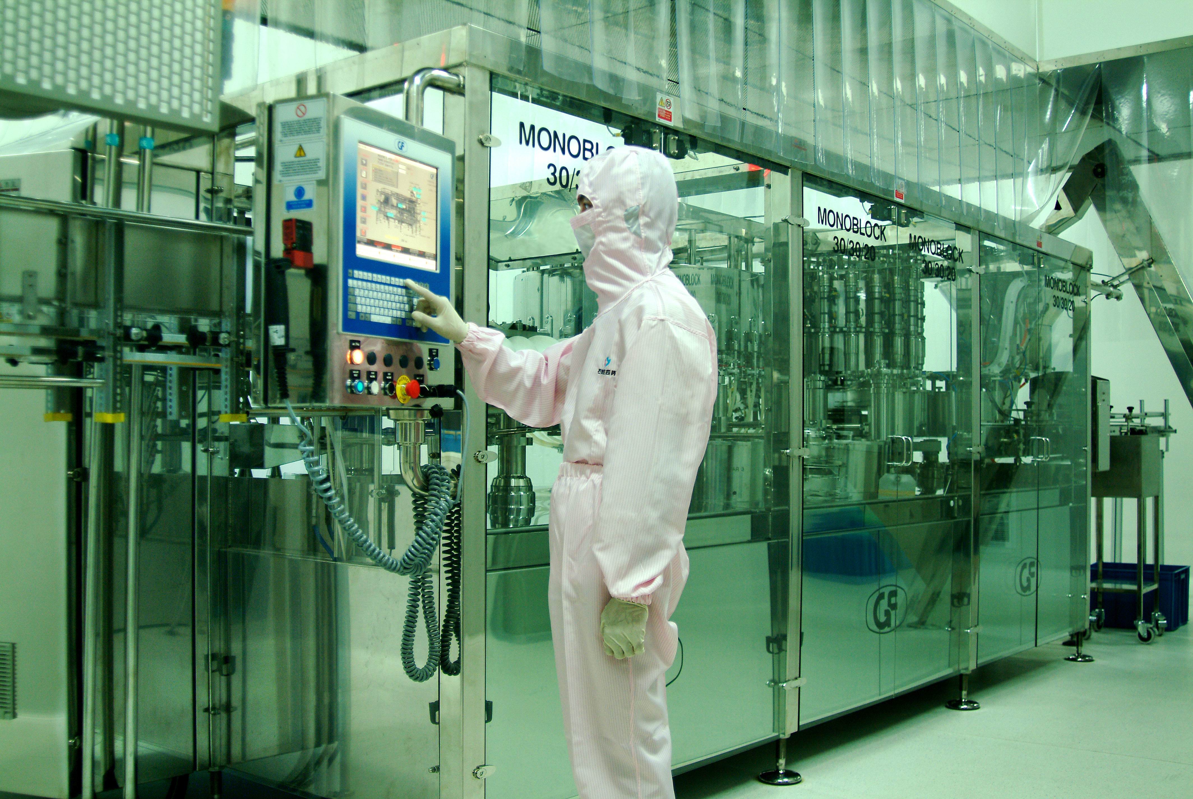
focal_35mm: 36
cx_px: 596
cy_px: 400
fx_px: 1194
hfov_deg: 53.1
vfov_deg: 37.0
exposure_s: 1/20
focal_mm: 24
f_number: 2.8
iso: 200
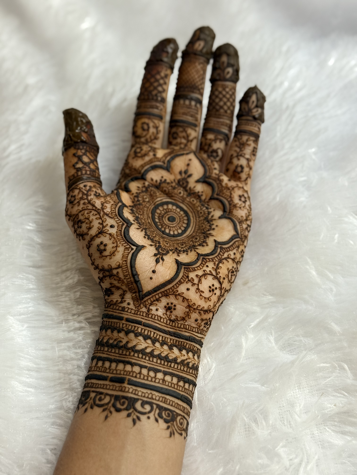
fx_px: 660
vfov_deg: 39.7
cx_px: 178
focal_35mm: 48
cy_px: 238
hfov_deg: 30.3
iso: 320
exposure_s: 1/33
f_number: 1.78
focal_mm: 6.76
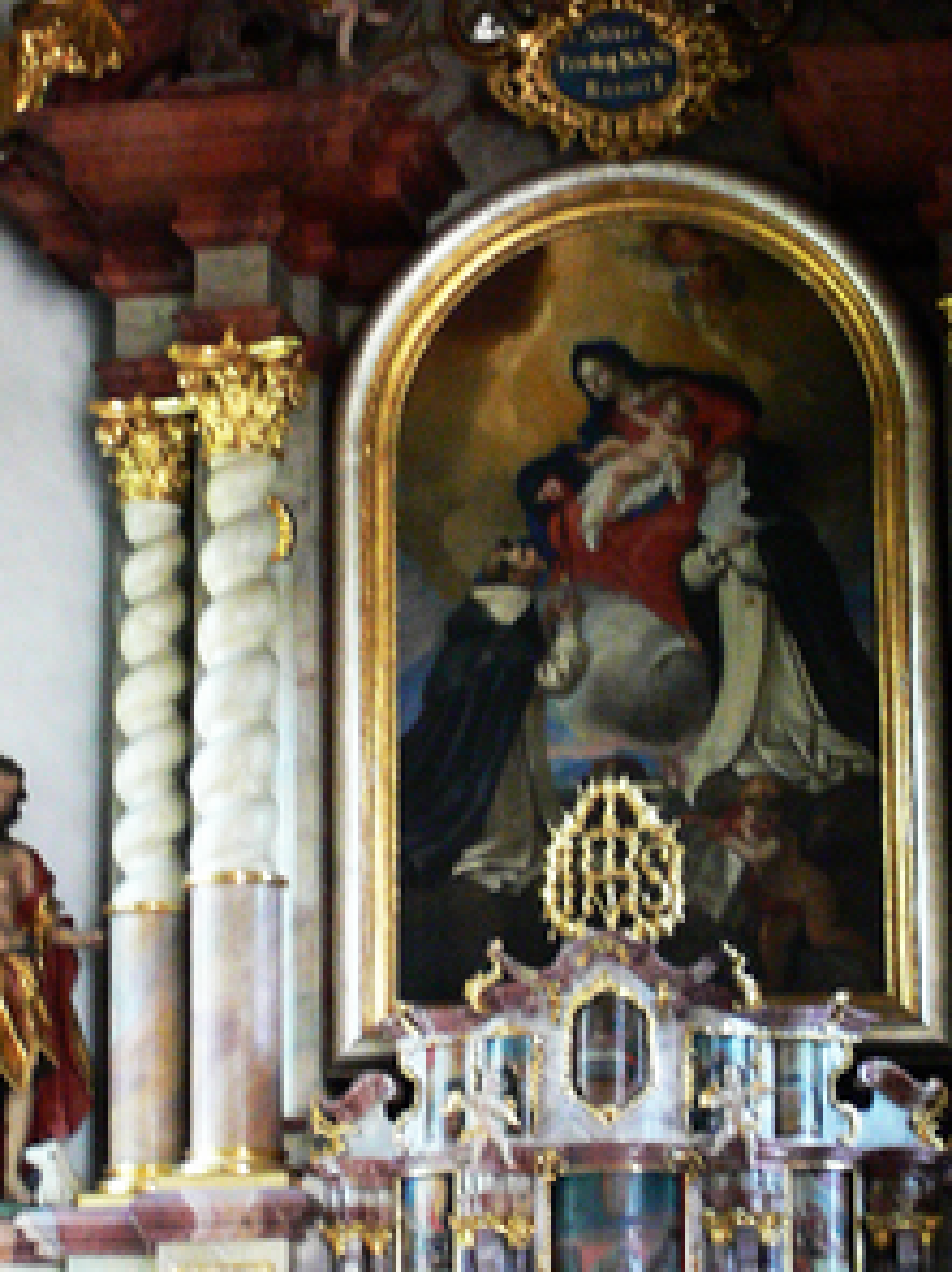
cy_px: 974
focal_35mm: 95
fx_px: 3486
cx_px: 513
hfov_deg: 15.5
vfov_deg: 20.5
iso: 200
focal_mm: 7.4
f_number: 2.8
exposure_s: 1/10
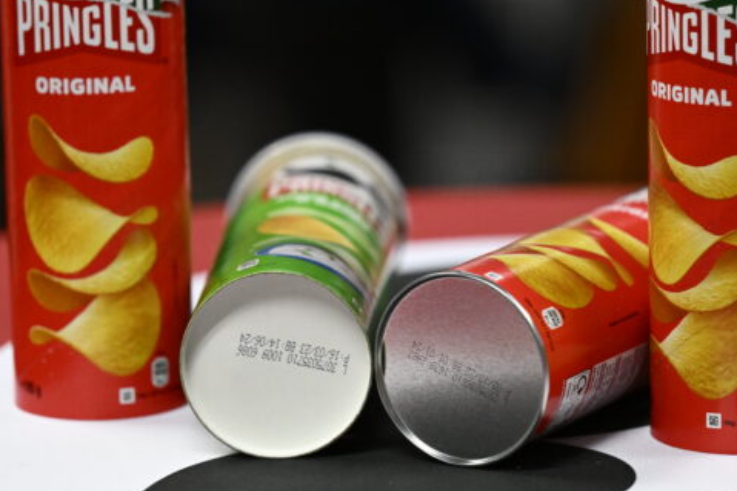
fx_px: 4441
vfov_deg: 6.3
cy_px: 145
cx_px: 377
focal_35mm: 217
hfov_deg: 9.5
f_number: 2.8
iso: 5000
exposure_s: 1/800
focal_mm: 130
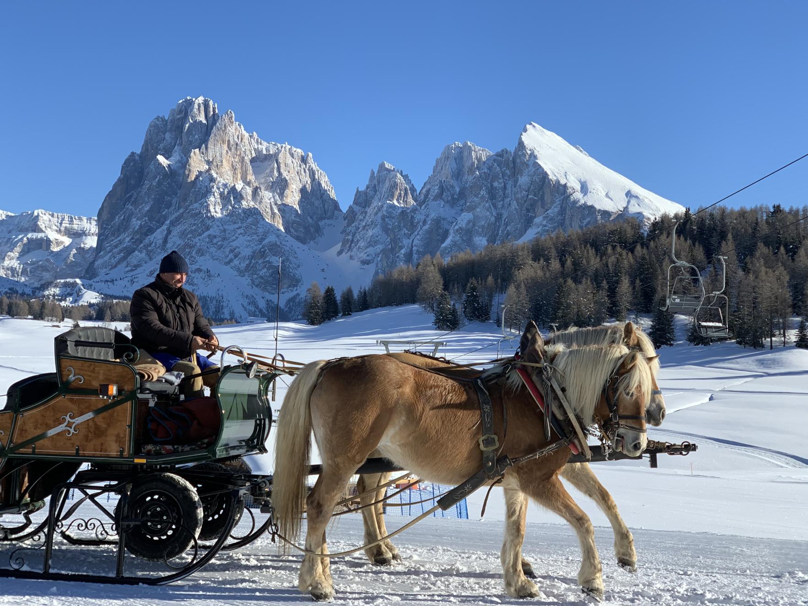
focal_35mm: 53
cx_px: 398
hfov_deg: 36.2
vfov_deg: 27.5
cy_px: 300
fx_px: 1237
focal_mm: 6
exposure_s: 1/1170
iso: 16
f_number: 2.4
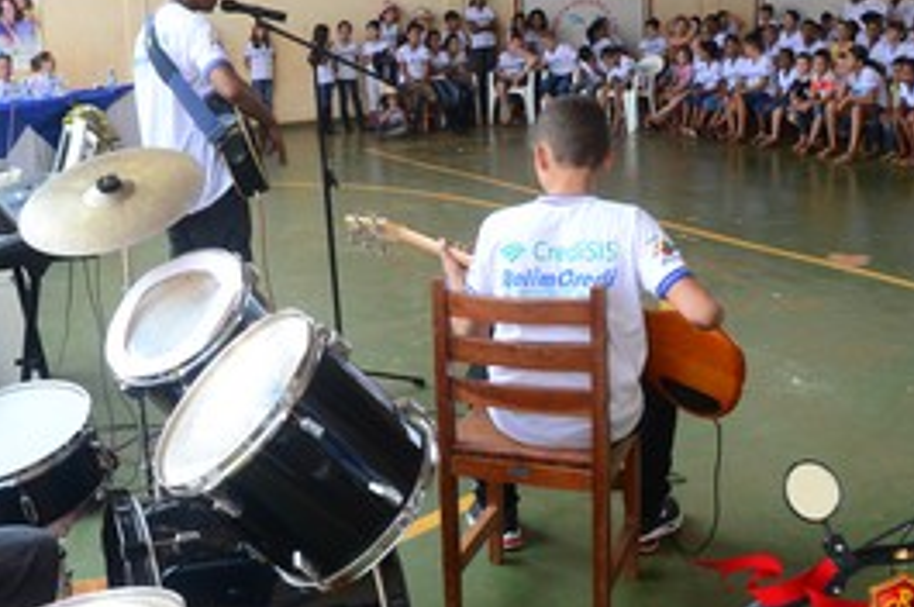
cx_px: 386
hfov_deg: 38.8
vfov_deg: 26.4
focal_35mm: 51
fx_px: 1293
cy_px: 255
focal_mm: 20
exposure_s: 1/160
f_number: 8
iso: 400
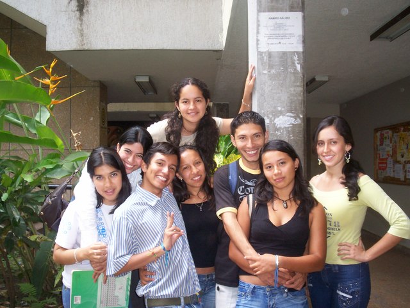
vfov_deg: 39.7
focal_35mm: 36
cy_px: 154
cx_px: 205
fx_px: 426
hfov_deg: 51.4
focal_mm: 5.9
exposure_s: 1/64
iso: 140
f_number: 4.5
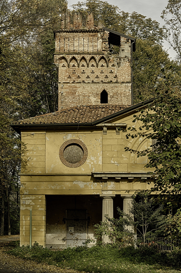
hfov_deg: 18.2
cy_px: 136
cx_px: 90
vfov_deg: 27.0
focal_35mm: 75
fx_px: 567
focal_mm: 50
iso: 100
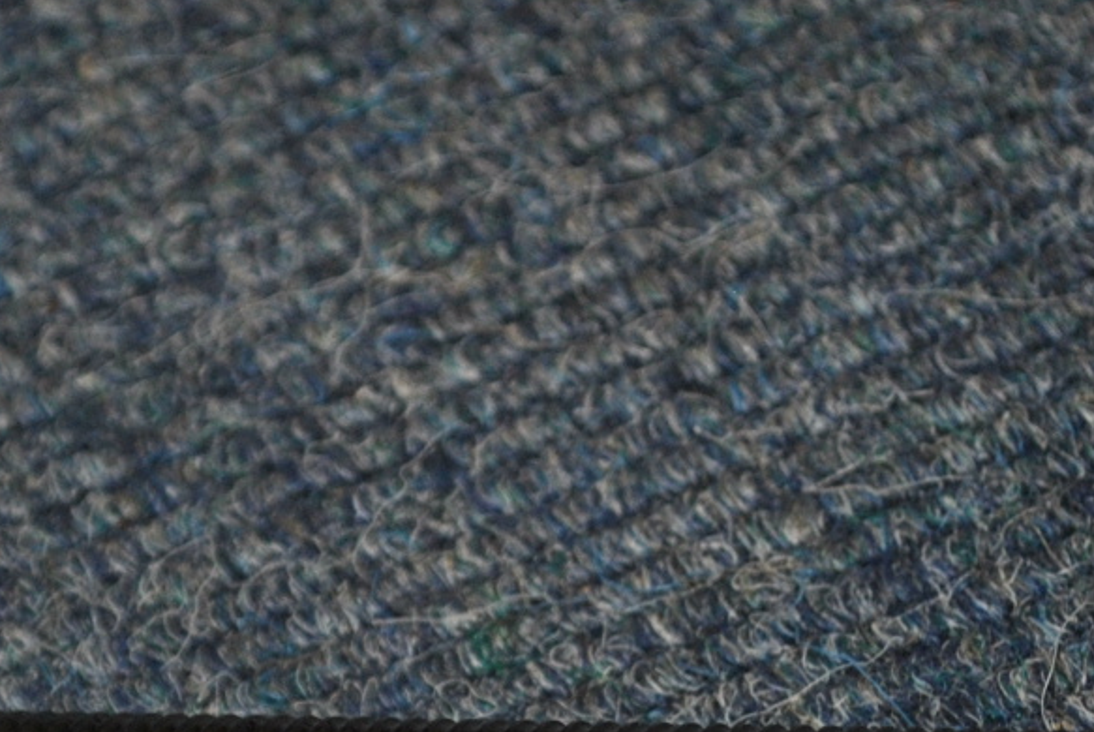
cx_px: 257
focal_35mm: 249
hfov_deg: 8.2
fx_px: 7574
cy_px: 801
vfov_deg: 5.5
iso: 200
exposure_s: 1/60
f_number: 5.6
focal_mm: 50
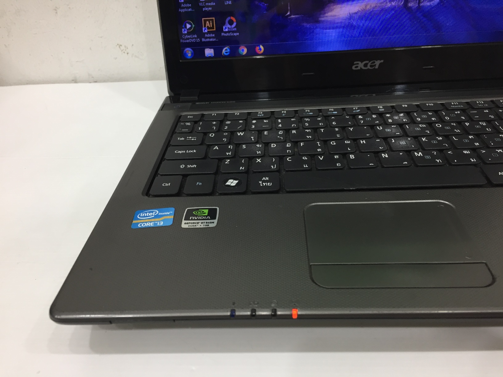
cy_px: 188
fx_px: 421
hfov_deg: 61.7
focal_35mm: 29
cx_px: 252
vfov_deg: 48.2
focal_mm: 4.15
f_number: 2.2
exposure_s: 1/33
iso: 80
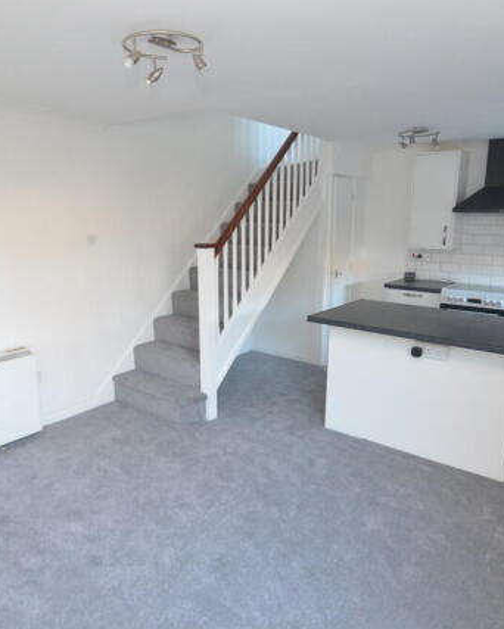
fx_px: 442
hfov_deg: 59.4
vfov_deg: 70.9
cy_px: 314
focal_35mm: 24
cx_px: 240
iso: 800
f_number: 3.5
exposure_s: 1/50
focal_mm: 11
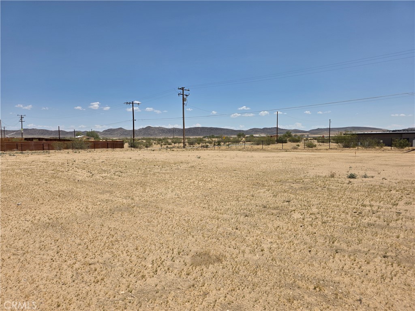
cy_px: 156
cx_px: 208
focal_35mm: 23
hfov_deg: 73.9
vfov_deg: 58.9
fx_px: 276
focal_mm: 6.3
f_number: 1.7
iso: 50
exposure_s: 1/7944
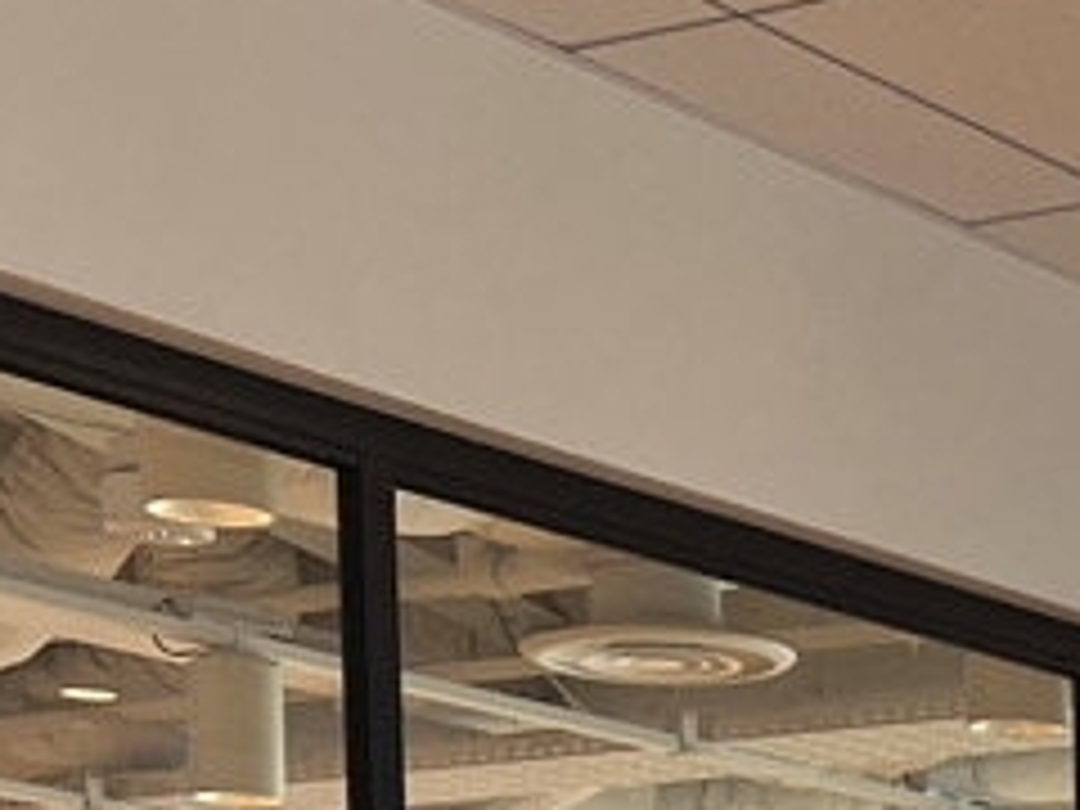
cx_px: 1710
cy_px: 1958
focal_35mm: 130
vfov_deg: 10.0
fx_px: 4056
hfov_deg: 14.0
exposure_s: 1/100
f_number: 1.5
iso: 50
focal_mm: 5.7
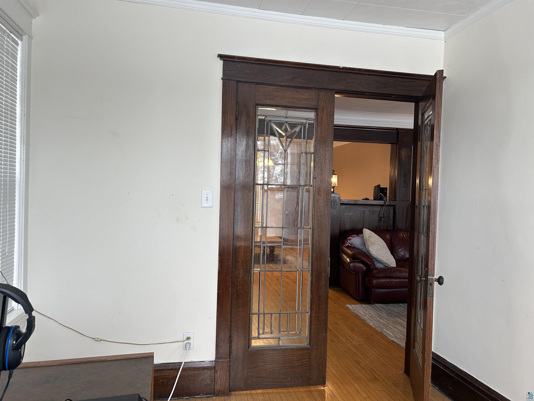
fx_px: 401
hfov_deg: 67.3
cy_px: 200
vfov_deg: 53.1
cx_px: 267
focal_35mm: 26
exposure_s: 1/121
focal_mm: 5.7
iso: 100
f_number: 1.5
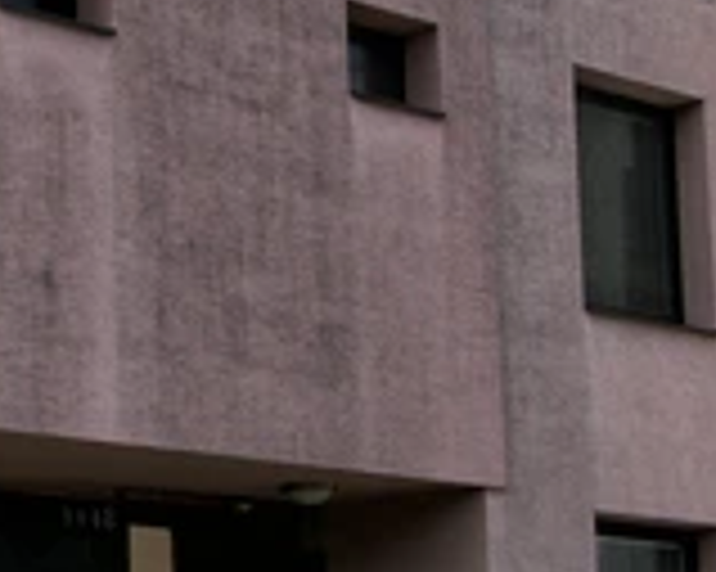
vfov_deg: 13.6
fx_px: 2393
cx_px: 5
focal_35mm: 113
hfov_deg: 16.7
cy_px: 423
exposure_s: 1/400
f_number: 8
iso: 100
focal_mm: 11.81
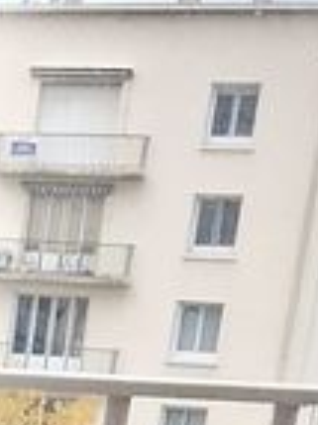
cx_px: -651
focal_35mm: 189
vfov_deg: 9.2
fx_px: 2318
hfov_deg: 7.0
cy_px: 1076
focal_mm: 4
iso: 64
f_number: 1.8
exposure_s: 1/100
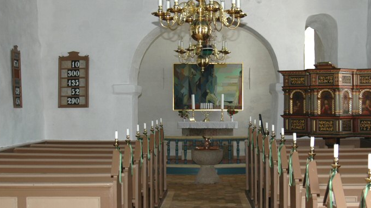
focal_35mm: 58
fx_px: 571
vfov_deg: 20.7
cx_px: 202
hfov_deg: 36.0
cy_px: 84
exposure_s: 1/80
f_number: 4.5
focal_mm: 28
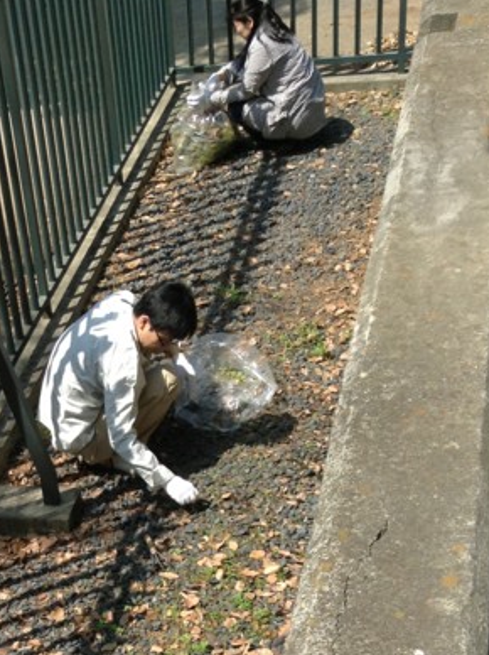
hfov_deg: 20.9
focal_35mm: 68
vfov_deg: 27.2
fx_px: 1284
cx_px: 7
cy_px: 631
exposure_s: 1/637
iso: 32
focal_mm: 3.3
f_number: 2.4
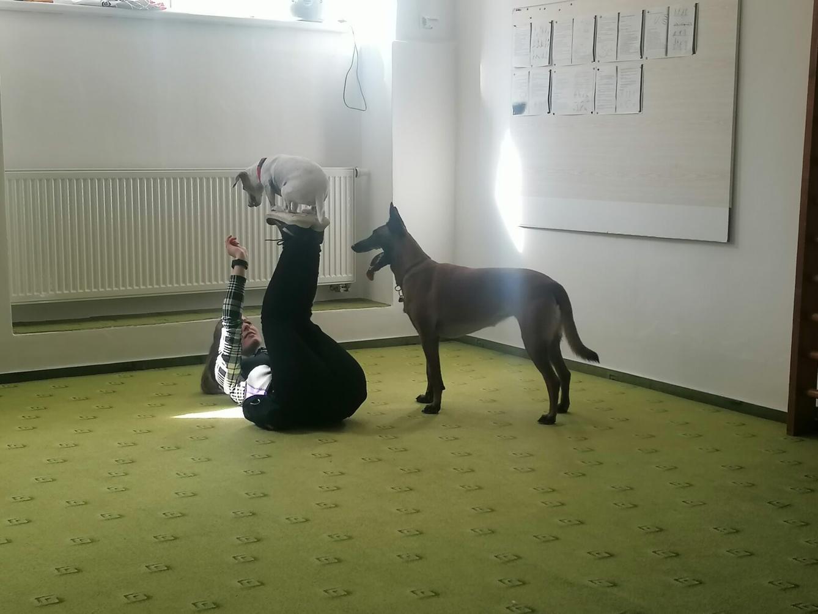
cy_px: 307
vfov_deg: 27.0
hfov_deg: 35.5
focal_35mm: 54
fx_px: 1276
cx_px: 409
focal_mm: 4.75
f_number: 1.8
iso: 64
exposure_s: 1/50
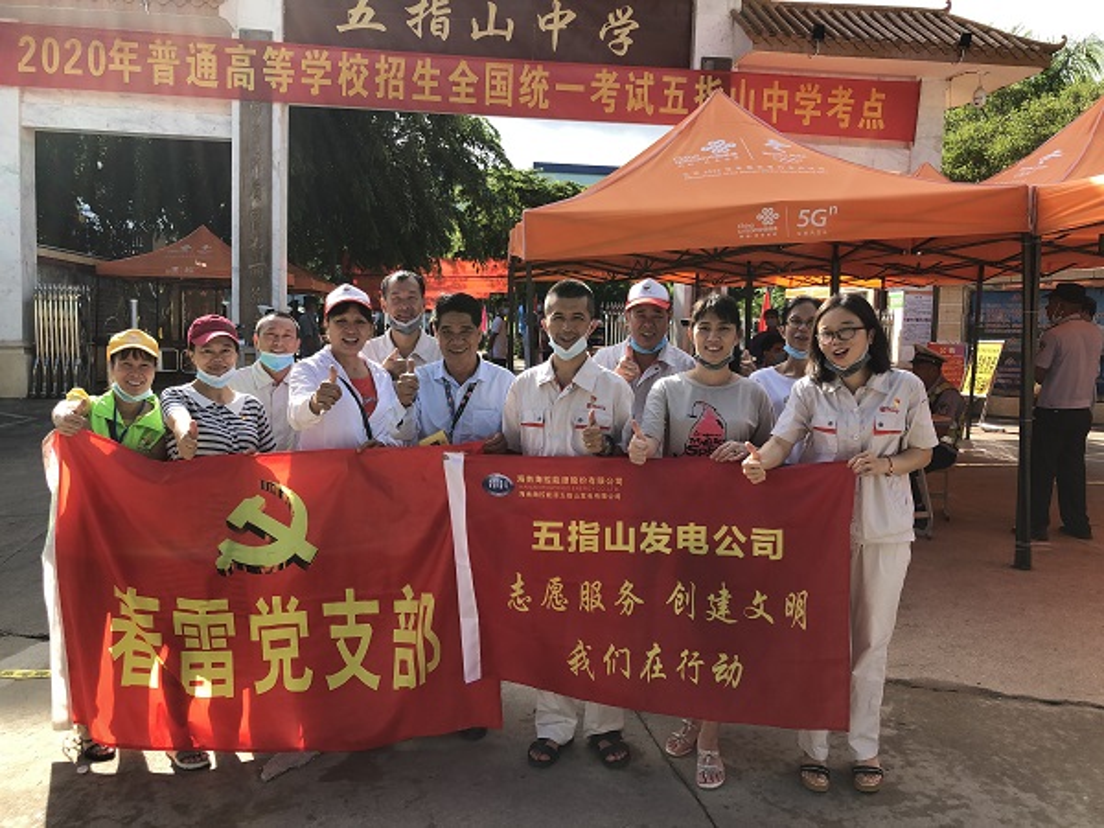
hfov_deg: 63.4
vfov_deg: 49.7
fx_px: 893
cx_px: 552
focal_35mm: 28
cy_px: 414
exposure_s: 1/600
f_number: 1.8
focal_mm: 3.99
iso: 20
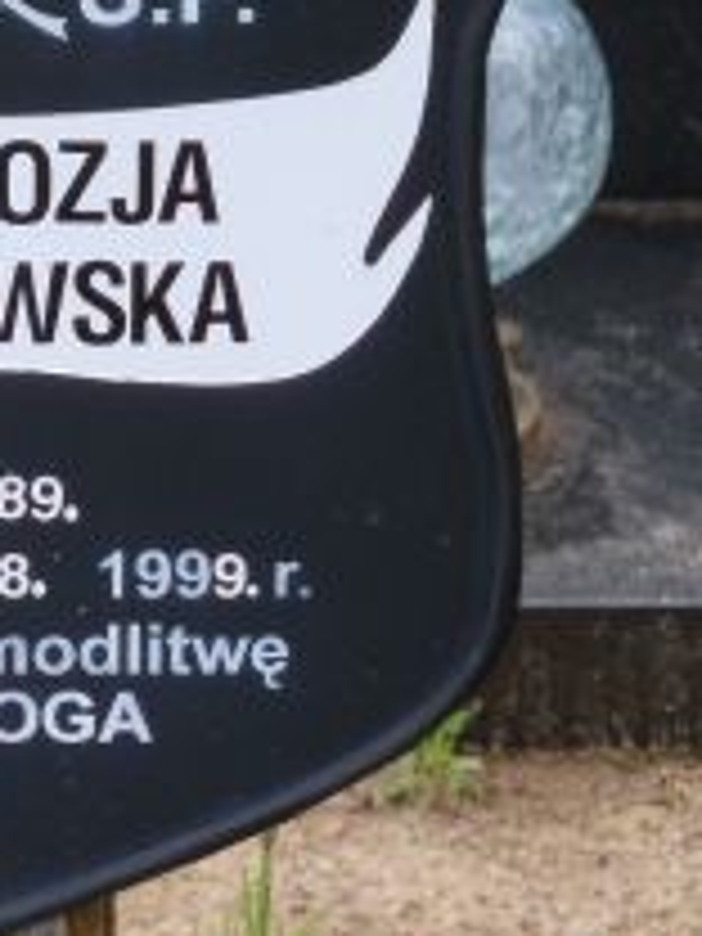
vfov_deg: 4.4
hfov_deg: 3.3
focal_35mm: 452
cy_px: 423
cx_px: 36
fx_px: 12222
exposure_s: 1/160
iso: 200
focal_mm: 32.1
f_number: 4.5
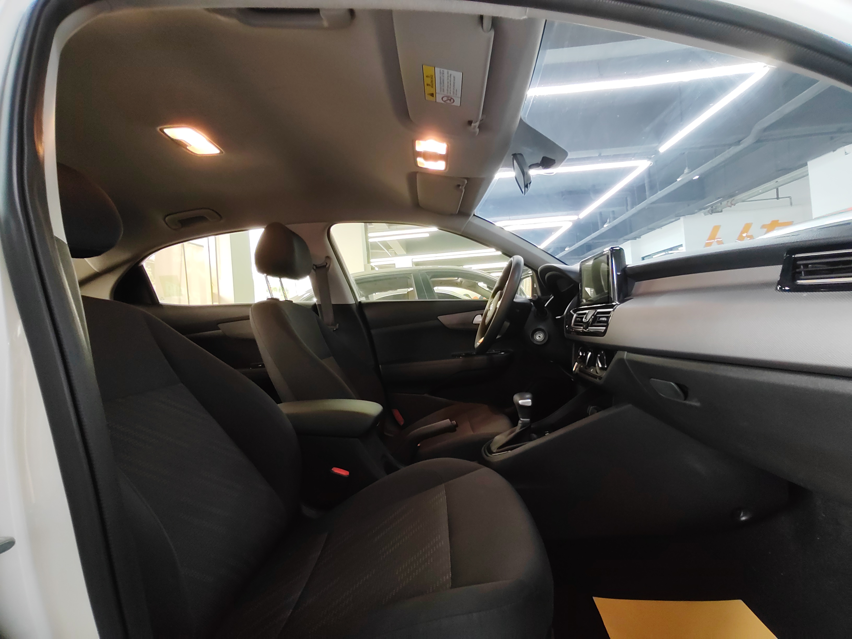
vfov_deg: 78.1
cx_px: 426
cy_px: 320
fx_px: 394
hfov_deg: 94.5
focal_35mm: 16
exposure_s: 1/20
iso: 425
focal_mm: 1.68
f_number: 2.2
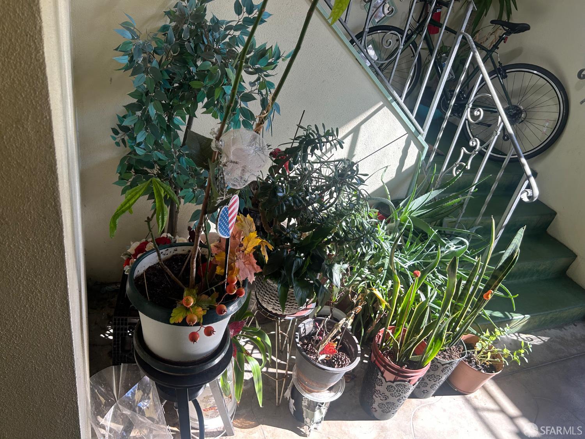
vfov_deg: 53.1
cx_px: 292
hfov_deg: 67.3
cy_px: 220
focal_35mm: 26
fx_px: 439
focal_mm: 5.7
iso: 40
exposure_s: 1/274
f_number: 1.5
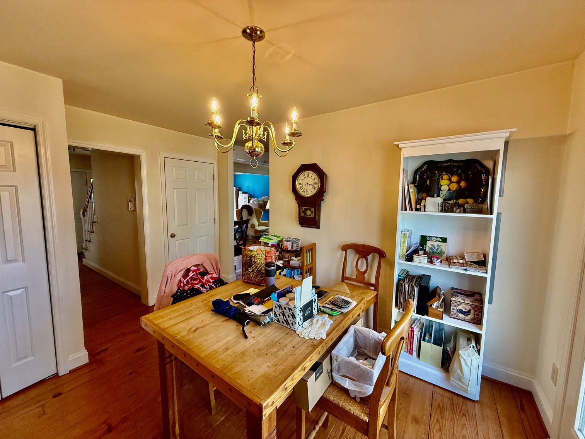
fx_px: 237
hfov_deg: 102.1
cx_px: 292
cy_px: 220
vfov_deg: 85.7
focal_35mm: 14
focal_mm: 2.22
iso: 250
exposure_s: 1/120
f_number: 2.2
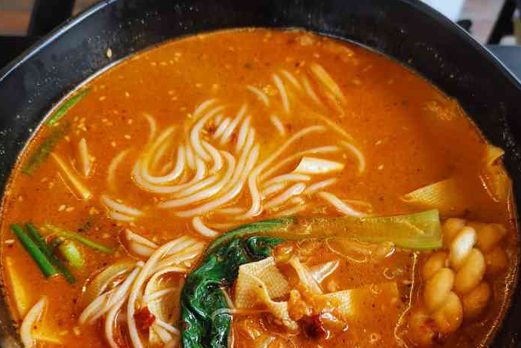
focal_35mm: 38
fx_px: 550
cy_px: 231
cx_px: 262
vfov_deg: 34.7
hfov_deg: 50.7
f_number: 1.8
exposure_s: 1/100
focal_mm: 4.75
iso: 125
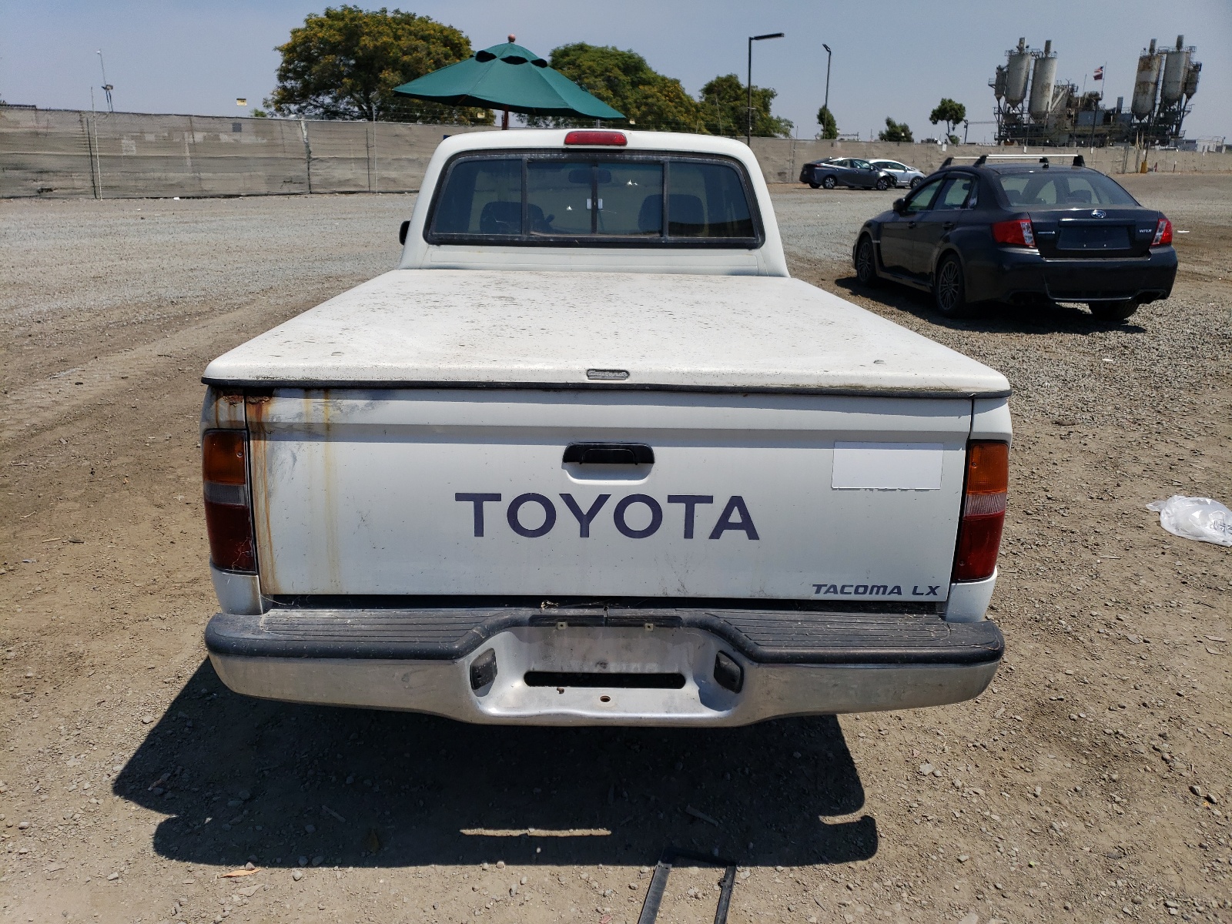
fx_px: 925
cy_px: 462
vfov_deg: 53.1
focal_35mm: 26
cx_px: 616
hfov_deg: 67.3
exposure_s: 1/10000
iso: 50
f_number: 1.5
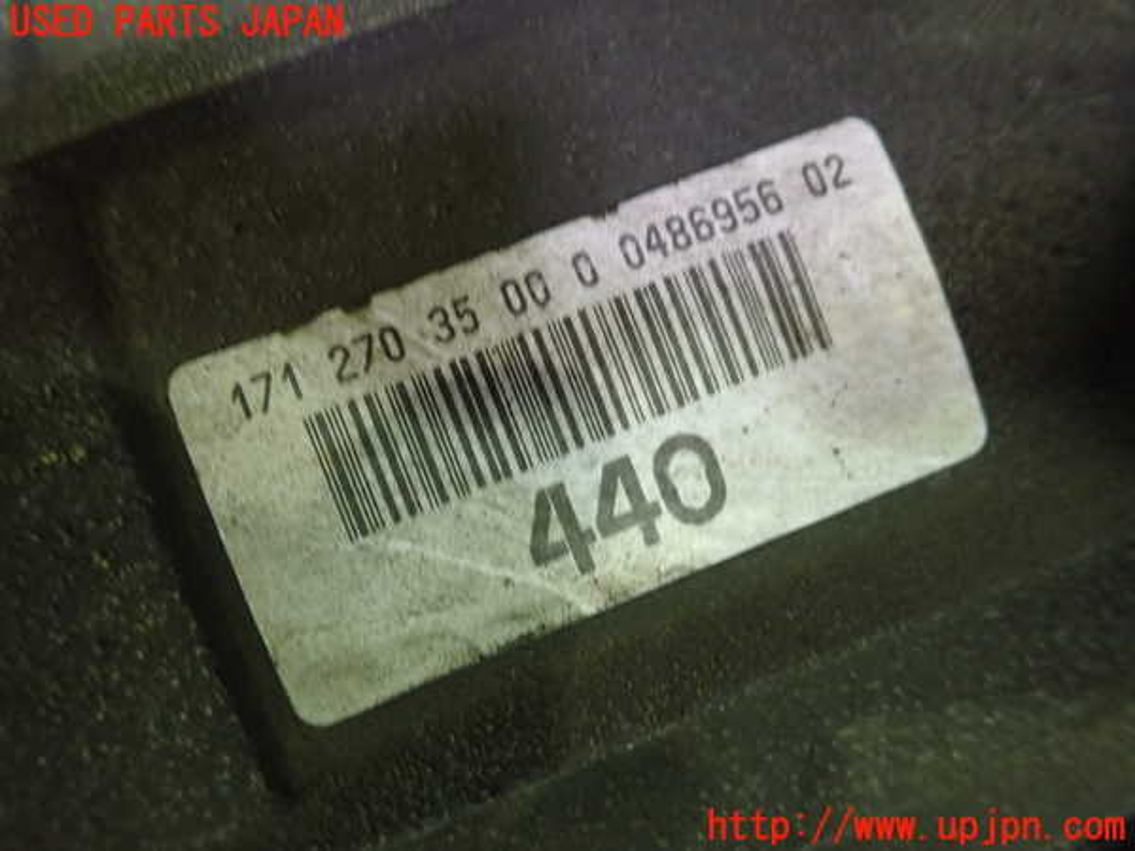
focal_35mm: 25
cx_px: 568
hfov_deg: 69.4
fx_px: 820
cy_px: 426
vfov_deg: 54.9
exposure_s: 1/30
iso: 640
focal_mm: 4.5
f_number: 2
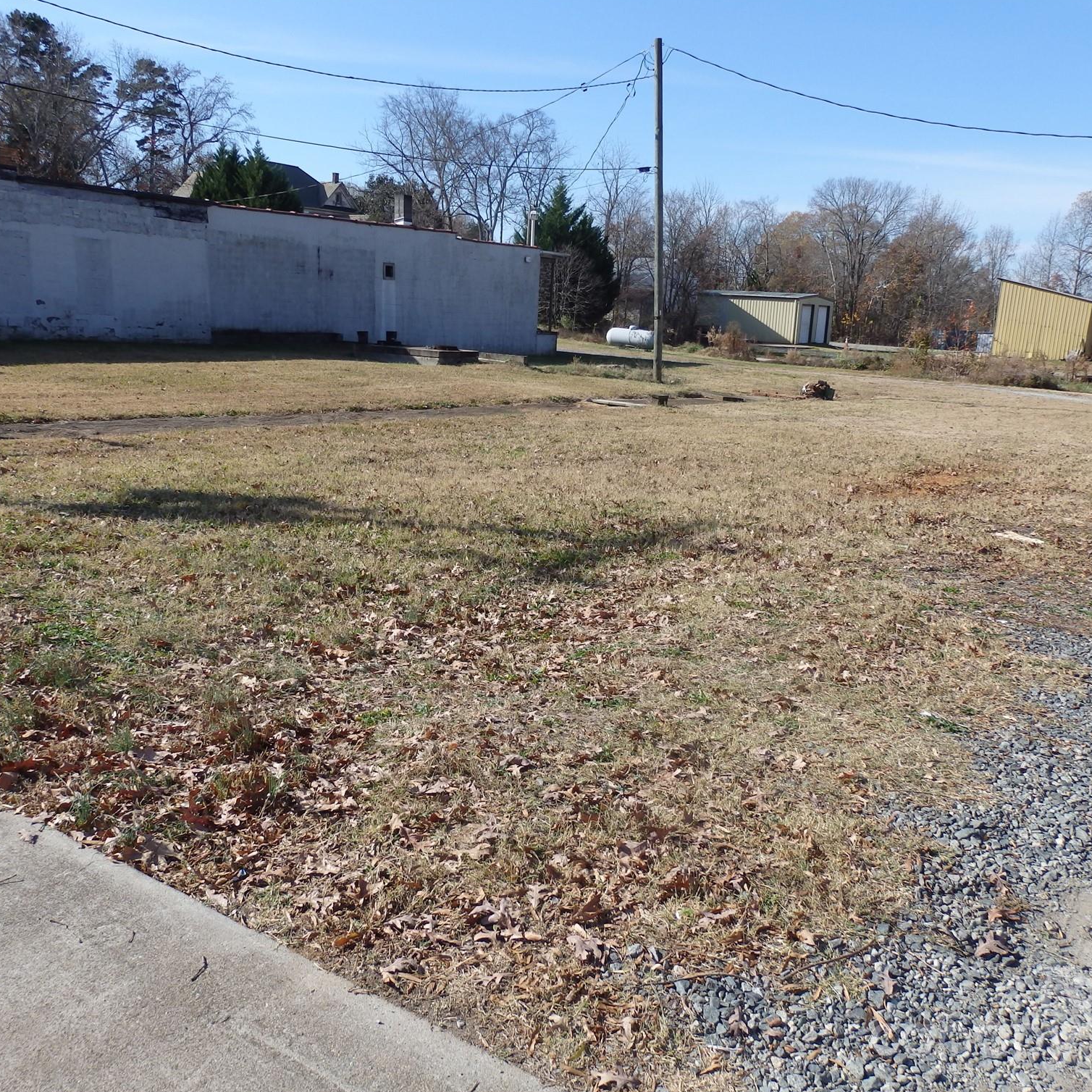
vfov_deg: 54.0
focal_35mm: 30
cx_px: 538
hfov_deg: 54.0
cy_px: 547
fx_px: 1071
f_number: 3
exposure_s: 1/1000
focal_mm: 4.5
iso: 100
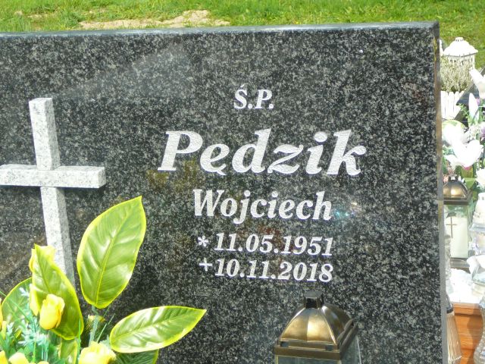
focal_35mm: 77
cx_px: 242
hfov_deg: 25.3
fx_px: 1079
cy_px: 182
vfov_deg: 19.1
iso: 80
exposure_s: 1/200
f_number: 3.7
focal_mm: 11.5
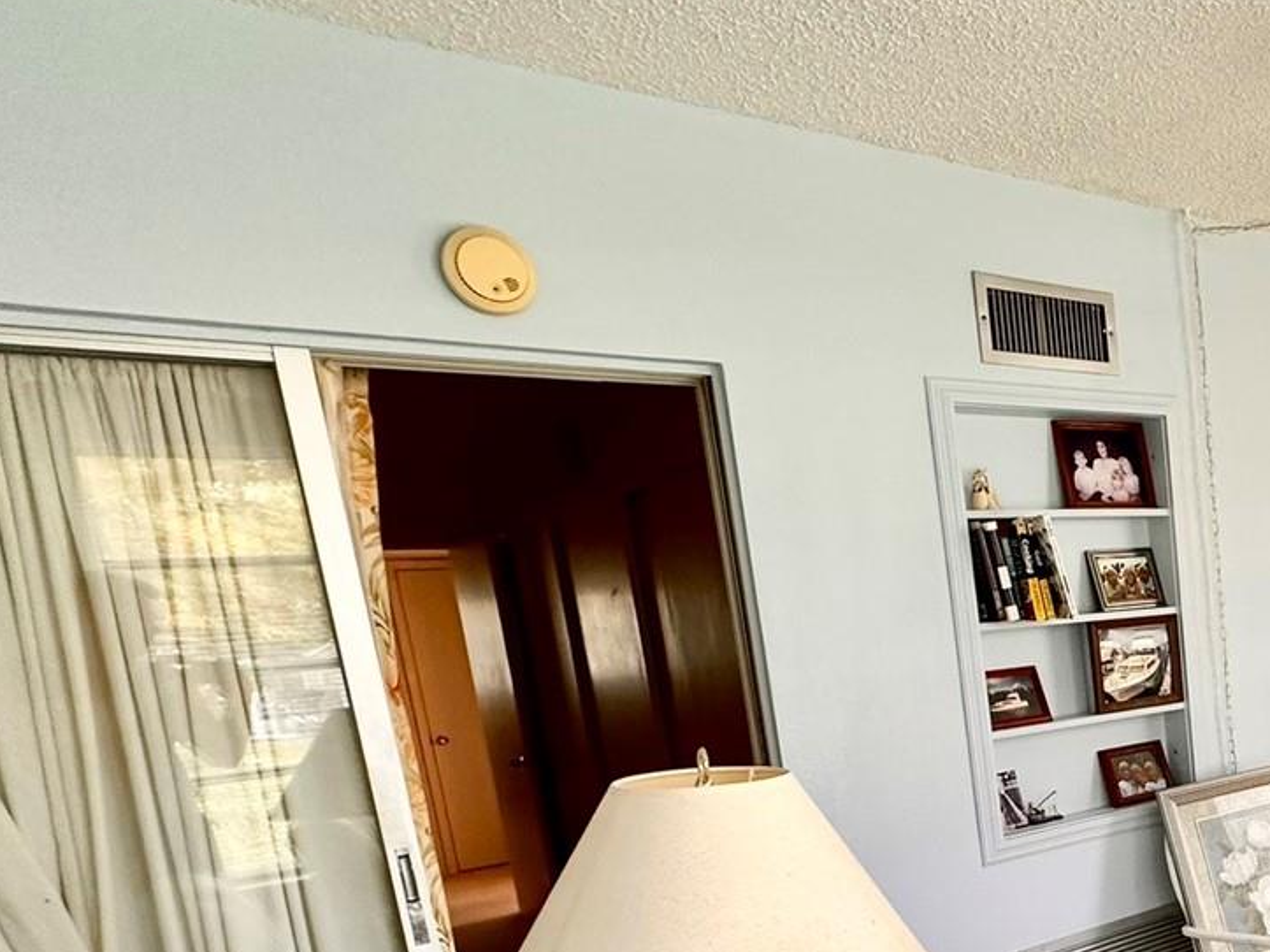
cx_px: 1254
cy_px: 810
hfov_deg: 48.6
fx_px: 1137
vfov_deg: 42.6
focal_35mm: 31
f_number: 2.2
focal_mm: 2.22
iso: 160
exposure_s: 1/60
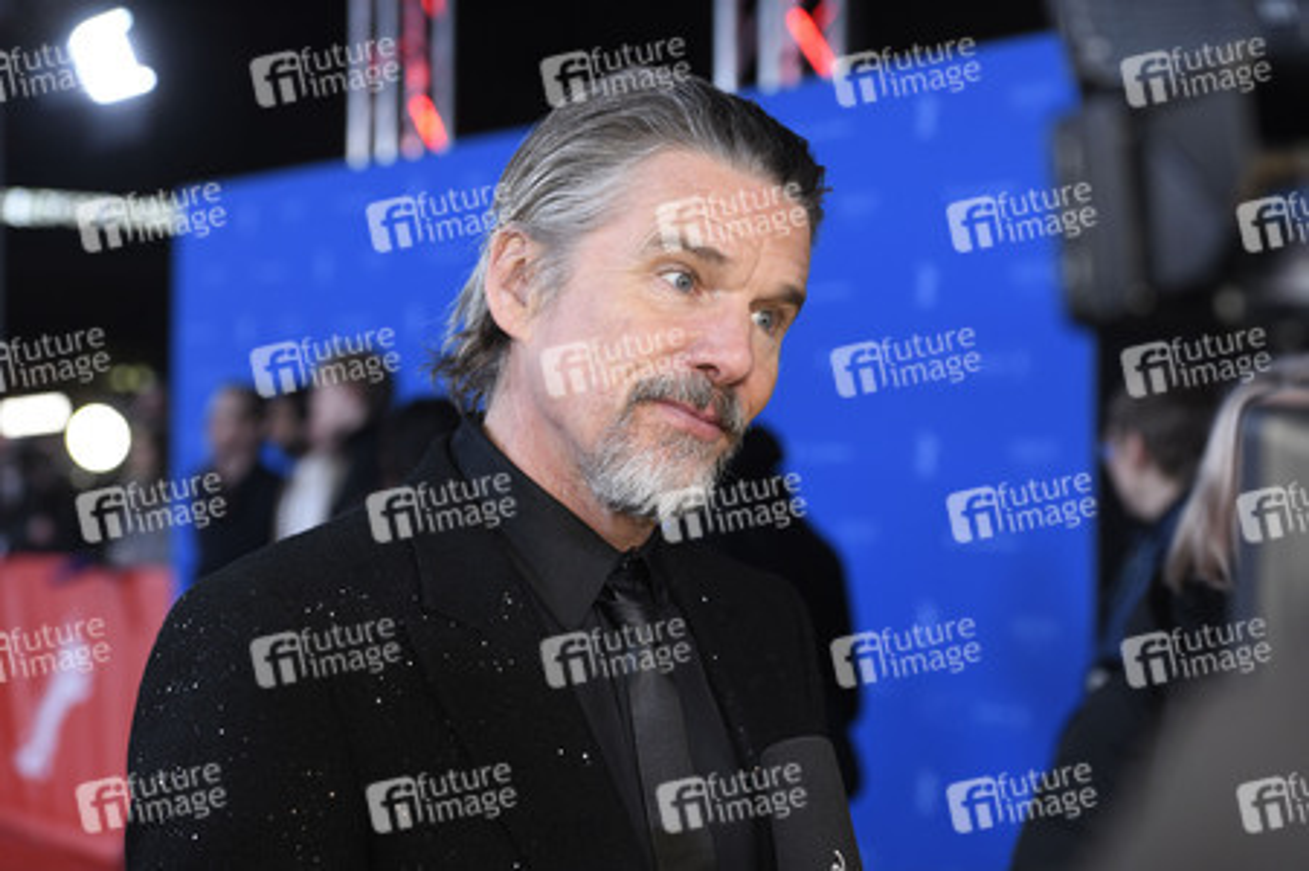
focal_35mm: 70
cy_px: 436
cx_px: 654
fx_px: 2543
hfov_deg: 28.9
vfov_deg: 19.4
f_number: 5
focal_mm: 70
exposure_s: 1/320
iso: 1000
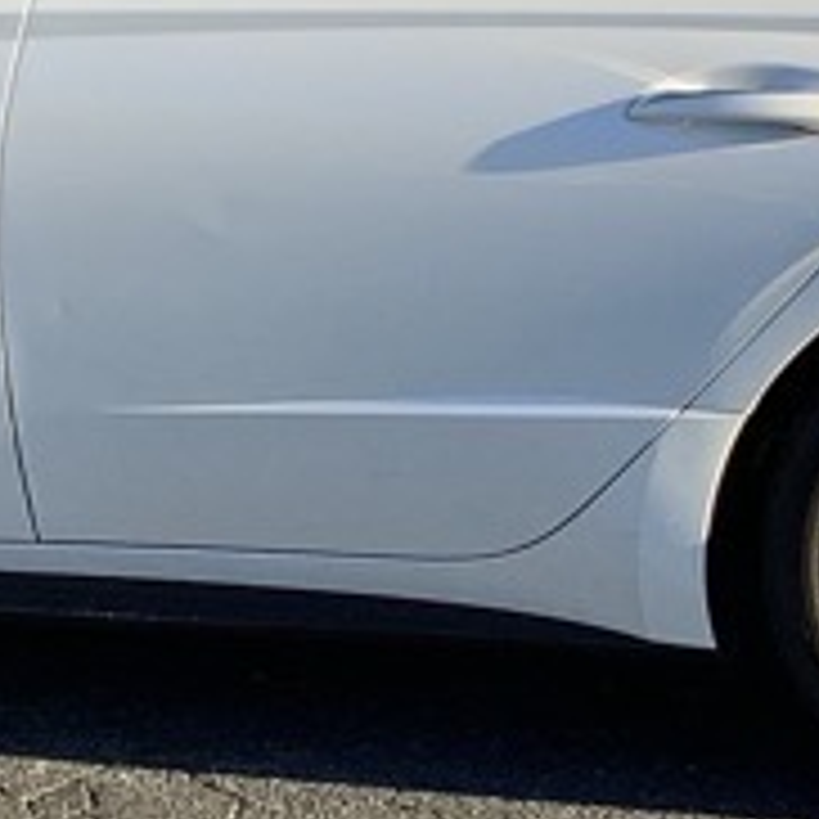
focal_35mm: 154
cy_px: 513
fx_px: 4122
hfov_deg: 11.3
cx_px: 306
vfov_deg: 11.3
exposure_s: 1/345
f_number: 2.4
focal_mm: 3.3
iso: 25
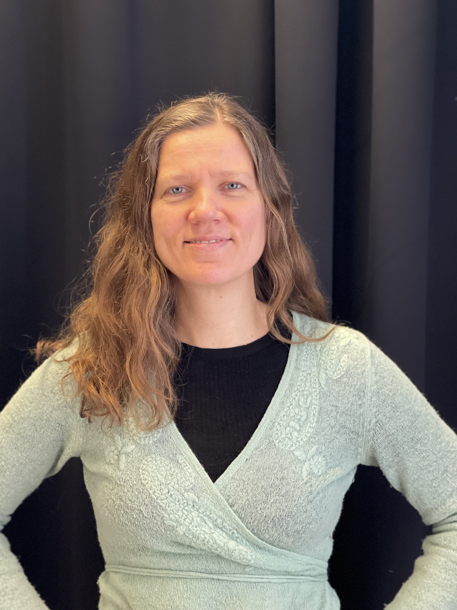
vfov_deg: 30.3
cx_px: 228
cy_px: 305
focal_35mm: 64
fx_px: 1127
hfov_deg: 22.9
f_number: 2.2
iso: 250
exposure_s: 1/100
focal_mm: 7.5
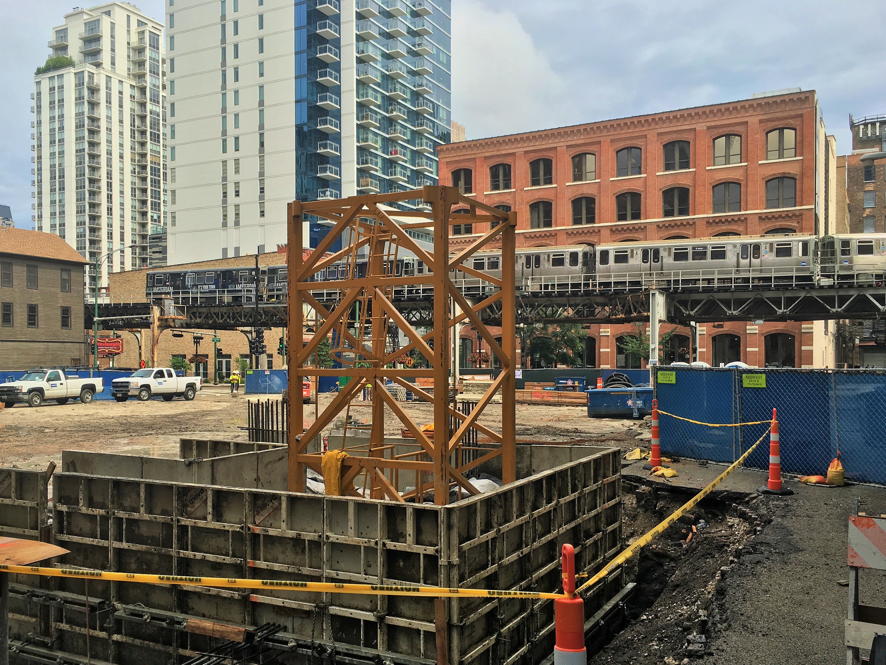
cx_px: 397
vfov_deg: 42.9
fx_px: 845
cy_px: 365
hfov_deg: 55.2
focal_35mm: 33
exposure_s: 1/1538
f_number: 2.2
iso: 25
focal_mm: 4.15
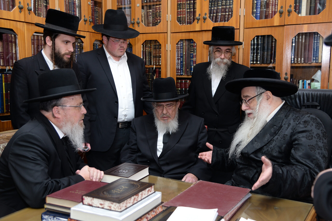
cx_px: 166
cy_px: 110
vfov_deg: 33.4
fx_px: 369
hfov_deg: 48.4
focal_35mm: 40
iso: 500
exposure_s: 1/60
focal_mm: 40
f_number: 4
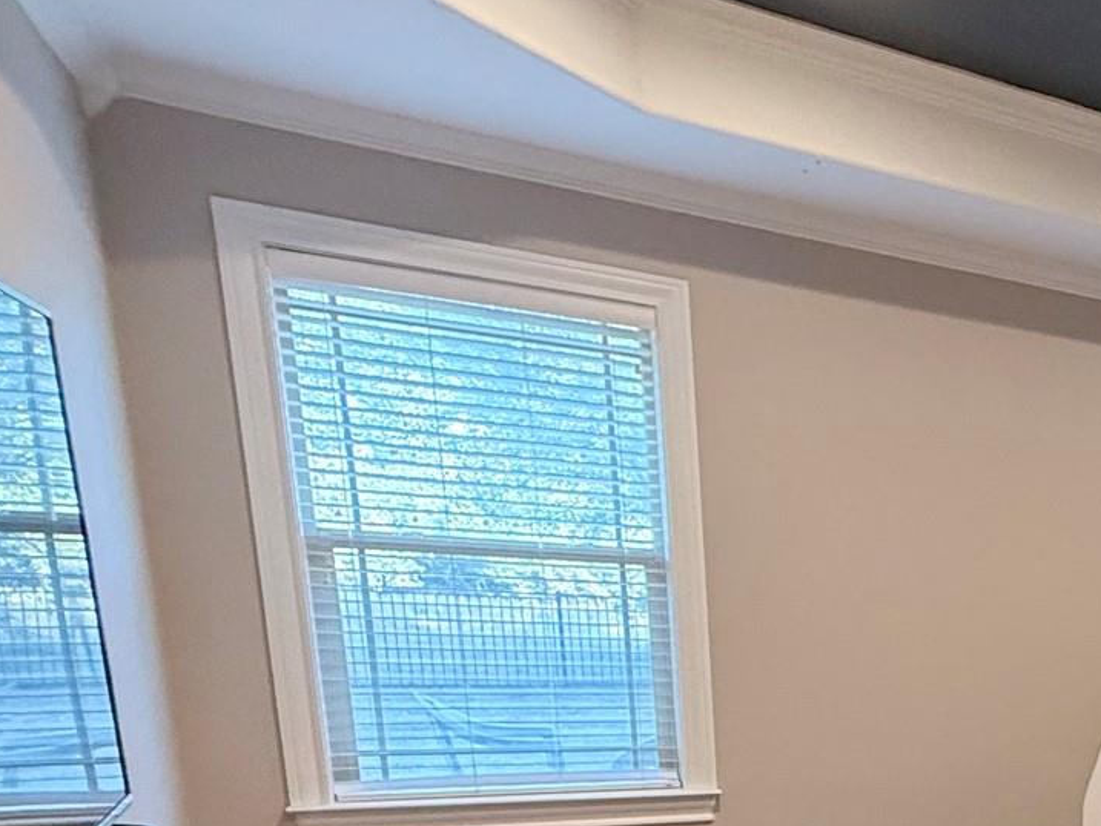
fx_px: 1272
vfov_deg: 32.4
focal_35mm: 40
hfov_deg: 34.2
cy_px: 867
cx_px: 1416
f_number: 2.2
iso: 400
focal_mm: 2.22
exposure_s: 1/60
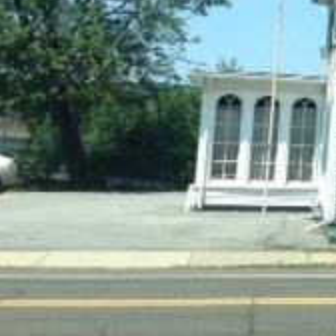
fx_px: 1219
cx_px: 574
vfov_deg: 15.5
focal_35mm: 111
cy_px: 16
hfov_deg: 14.2
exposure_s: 1/742
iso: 50
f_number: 2.4
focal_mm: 4.12
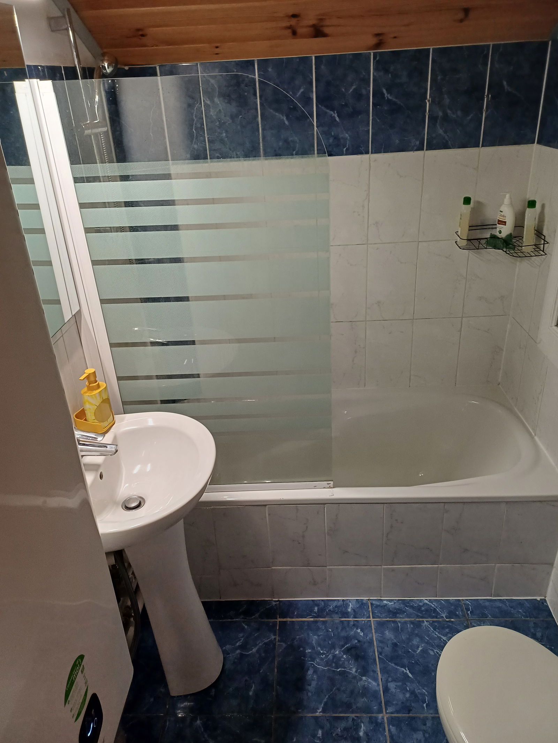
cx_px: 279
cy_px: 372
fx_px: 537
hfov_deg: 54.9
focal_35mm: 25
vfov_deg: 69.4
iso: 400
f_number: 1.8
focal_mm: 4.65
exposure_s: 1/50
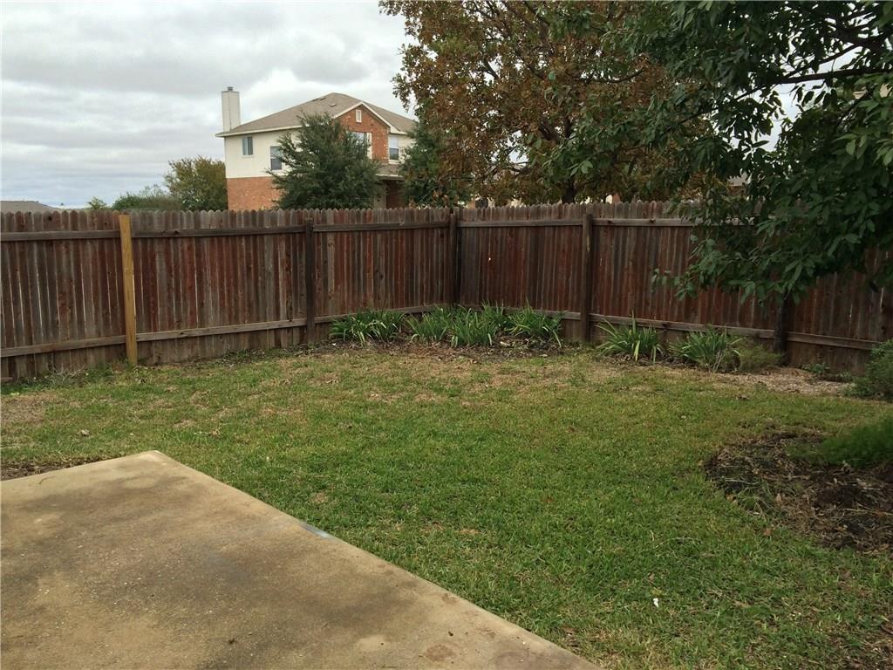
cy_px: 335
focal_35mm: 29
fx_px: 748
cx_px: 446
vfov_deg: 48.2
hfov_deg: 61.7
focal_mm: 4.15
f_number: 2.2
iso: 32
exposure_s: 1/336
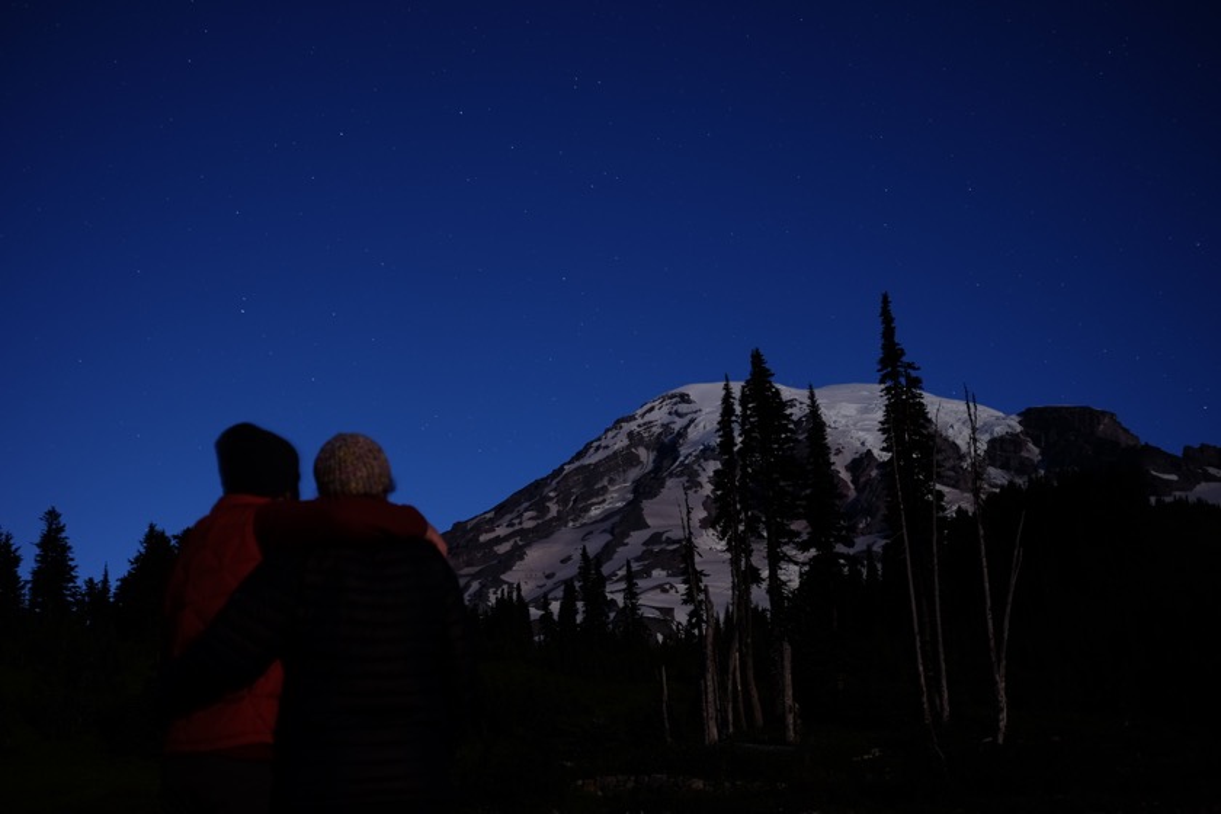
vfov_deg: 32.6
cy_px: 407
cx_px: 610
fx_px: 1390
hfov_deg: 47.4
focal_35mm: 41
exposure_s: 20
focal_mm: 27
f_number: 2.8
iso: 200
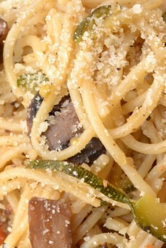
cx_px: 109
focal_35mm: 98
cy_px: 161
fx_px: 678
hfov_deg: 13.9
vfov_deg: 20.8
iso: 100
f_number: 5.6
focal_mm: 24
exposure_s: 1/40
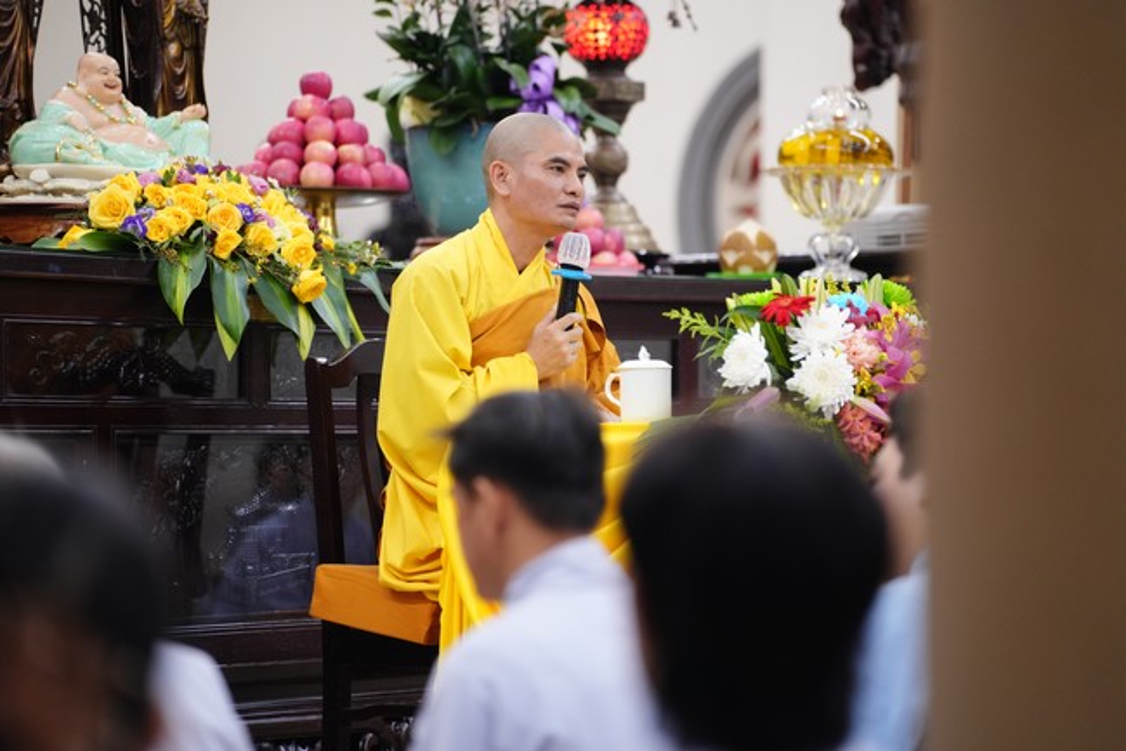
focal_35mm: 150
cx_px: 563
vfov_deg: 9.2
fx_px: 4692
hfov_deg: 13.7
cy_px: 376
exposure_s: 1/80
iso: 2500
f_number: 2.8
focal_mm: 150
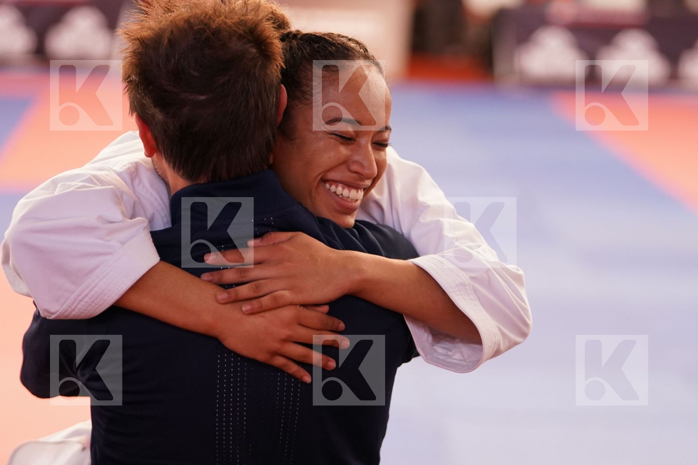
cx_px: 349
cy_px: 232
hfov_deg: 13.6
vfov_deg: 9.1
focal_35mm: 151
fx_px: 2927
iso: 2500
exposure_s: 1/500
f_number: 2.8
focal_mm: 101
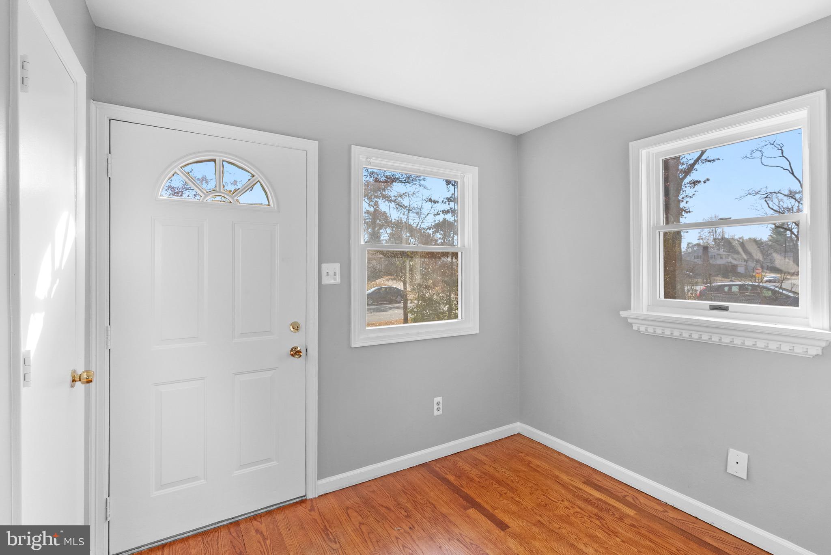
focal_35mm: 16
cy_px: 278
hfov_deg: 96.7
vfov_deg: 73.8
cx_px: 416
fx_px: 369
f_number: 8
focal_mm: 16
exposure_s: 1/50
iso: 800
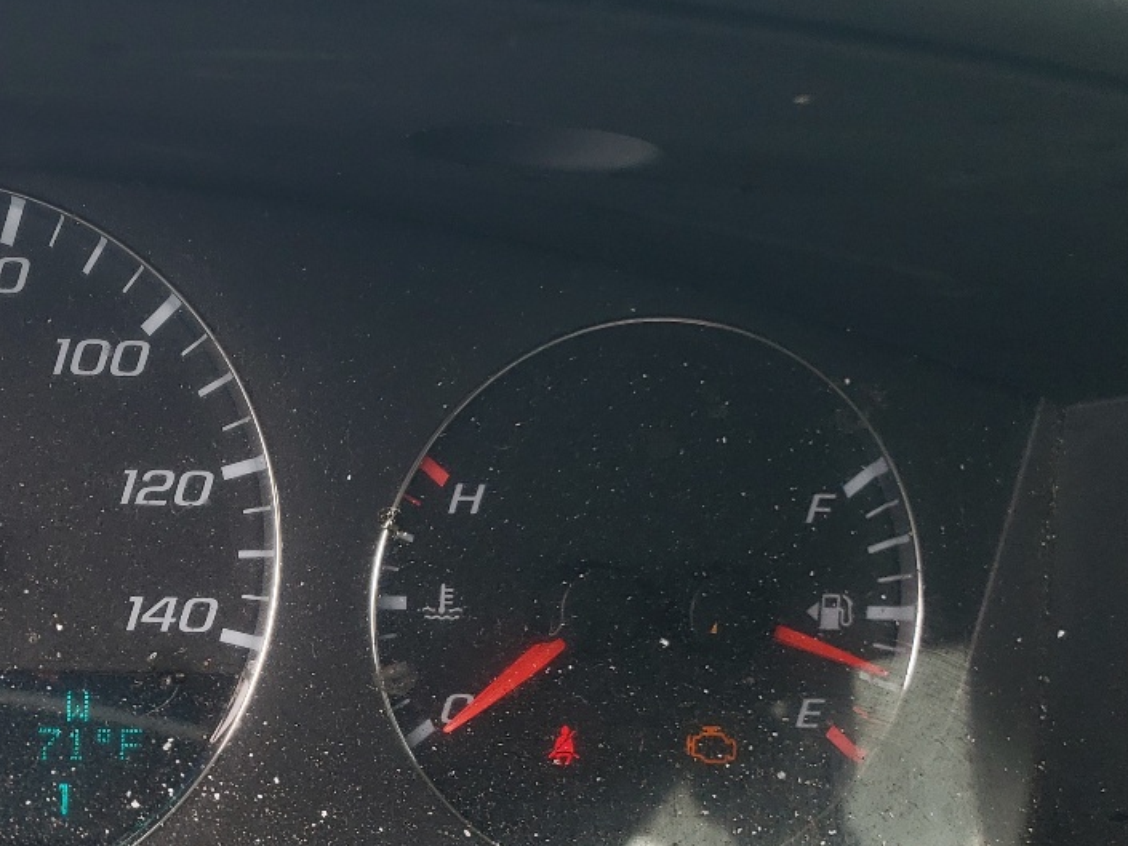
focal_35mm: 59
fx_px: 1923
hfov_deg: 30.0
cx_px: -51
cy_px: 593
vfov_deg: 24.6
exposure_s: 1/119
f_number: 1.5
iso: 50
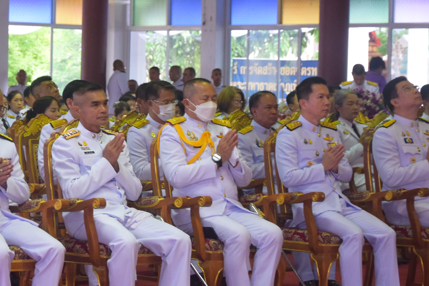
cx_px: 75
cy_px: 146
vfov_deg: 8.5
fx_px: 1919
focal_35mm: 161
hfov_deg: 12.7
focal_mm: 58
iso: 2000
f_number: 5
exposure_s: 1/60
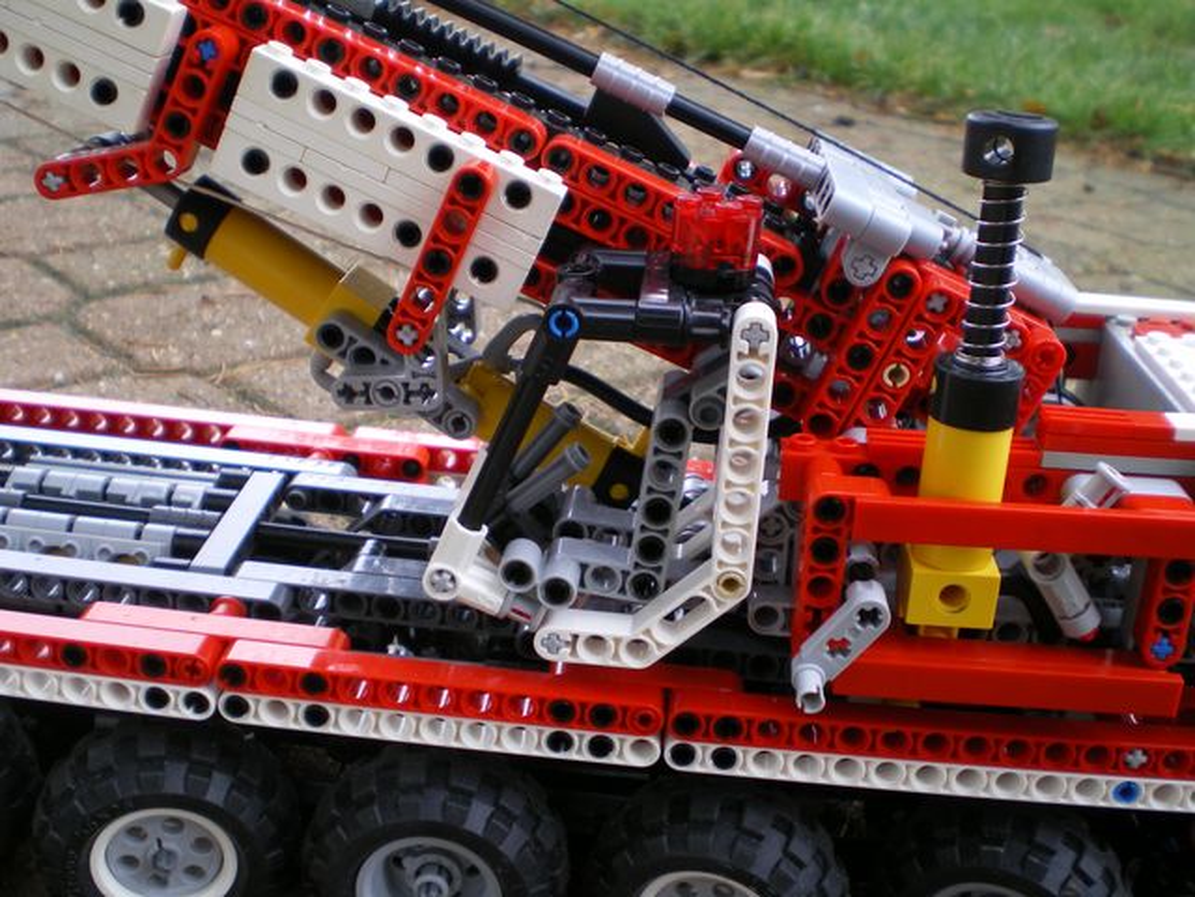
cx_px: 598
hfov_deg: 49.0
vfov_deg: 37.7
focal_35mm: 38
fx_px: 1312
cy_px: 448
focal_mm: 6.3
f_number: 3.1
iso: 80
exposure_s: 1/30
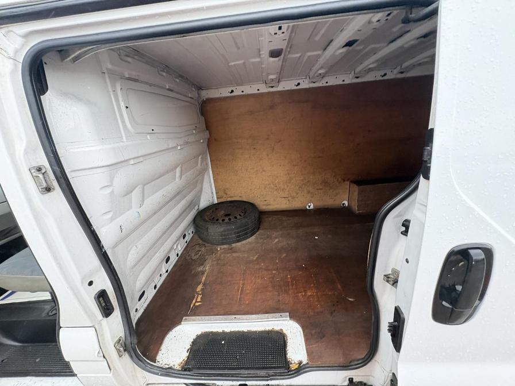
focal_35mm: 14
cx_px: 258
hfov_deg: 102.1
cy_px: 193
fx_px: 208
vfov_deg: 85.7
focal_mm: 2.22
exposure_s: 1/60
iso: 400
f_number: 2.2
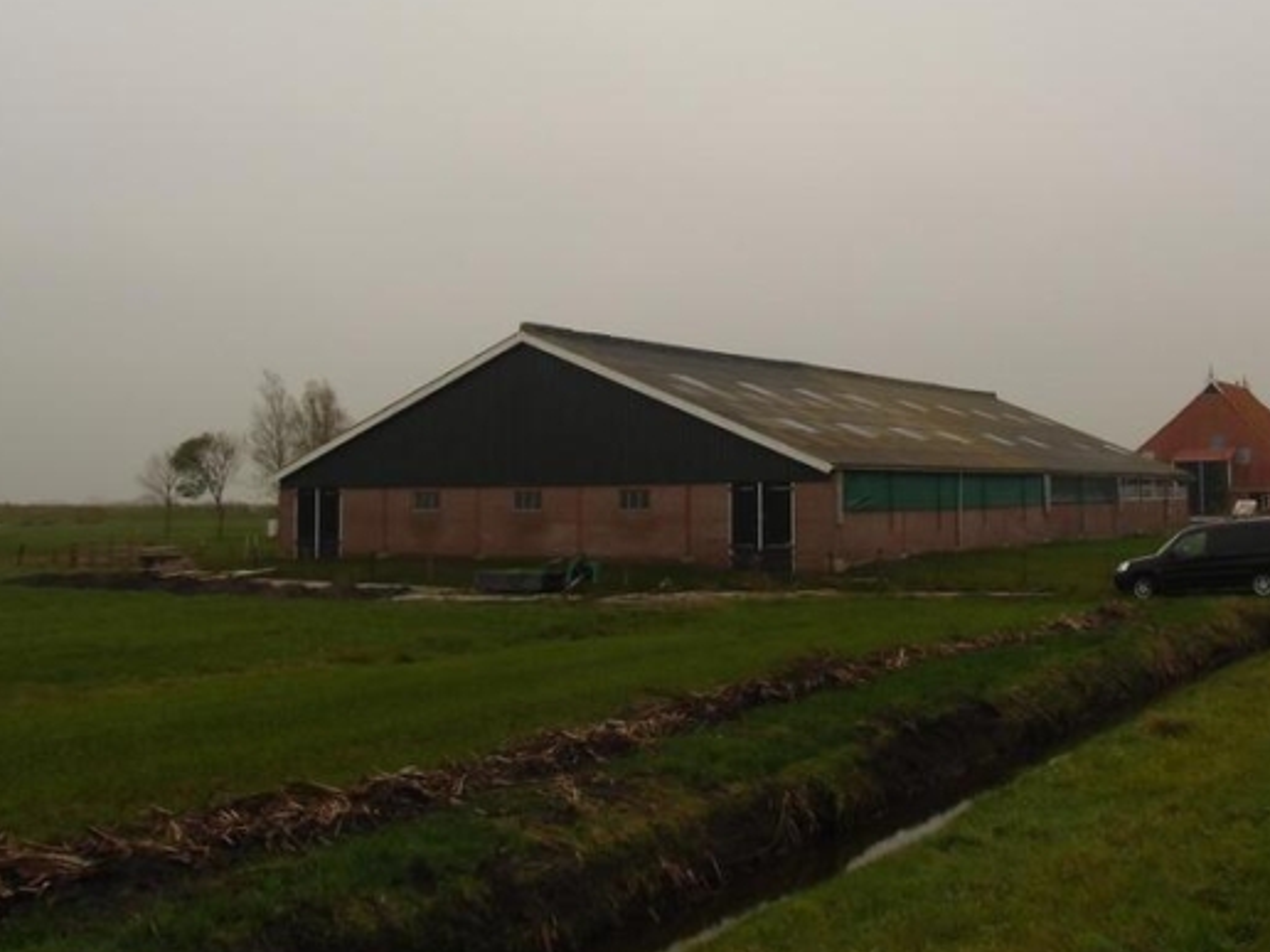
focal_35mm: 41
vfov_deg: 35.1
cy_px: 417
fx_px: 1504
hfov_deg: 45.4
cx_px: 784
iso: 64
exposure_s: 1/125
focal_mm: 5.36
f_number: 3.5
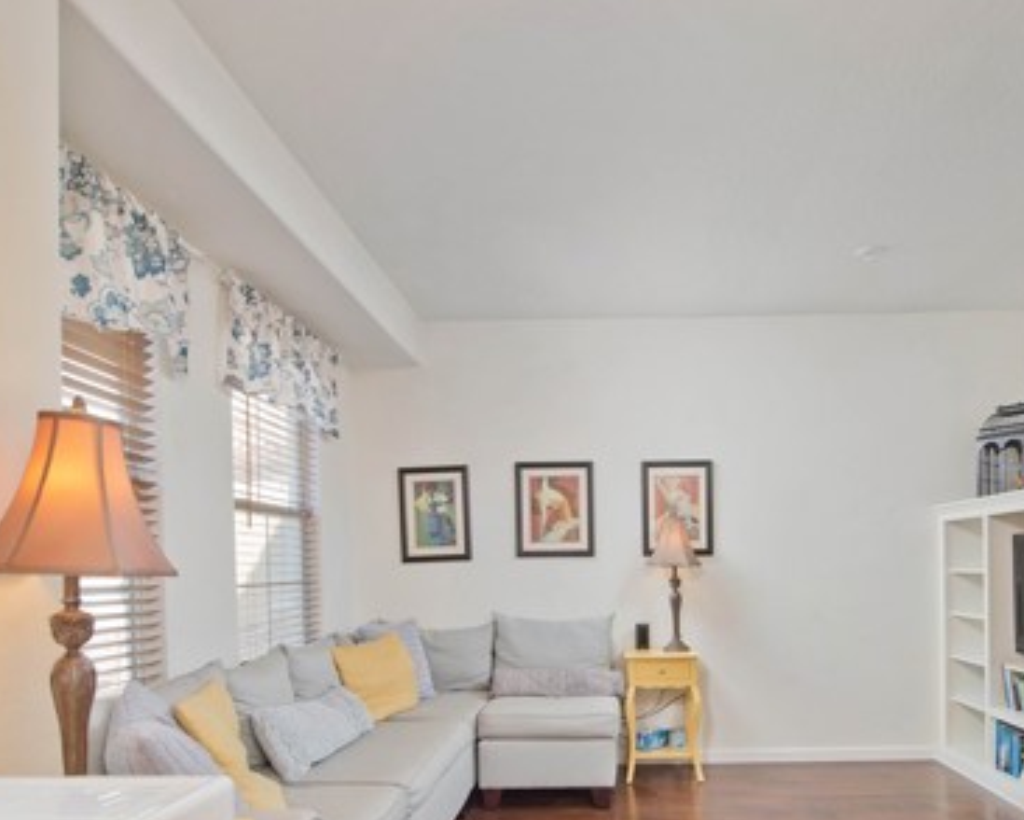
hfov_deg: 72.1
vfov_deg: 59.4
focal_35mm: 23
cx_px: 590
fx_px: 697
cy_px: 550
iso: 400
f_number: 5
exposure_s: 1/200
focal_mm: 14
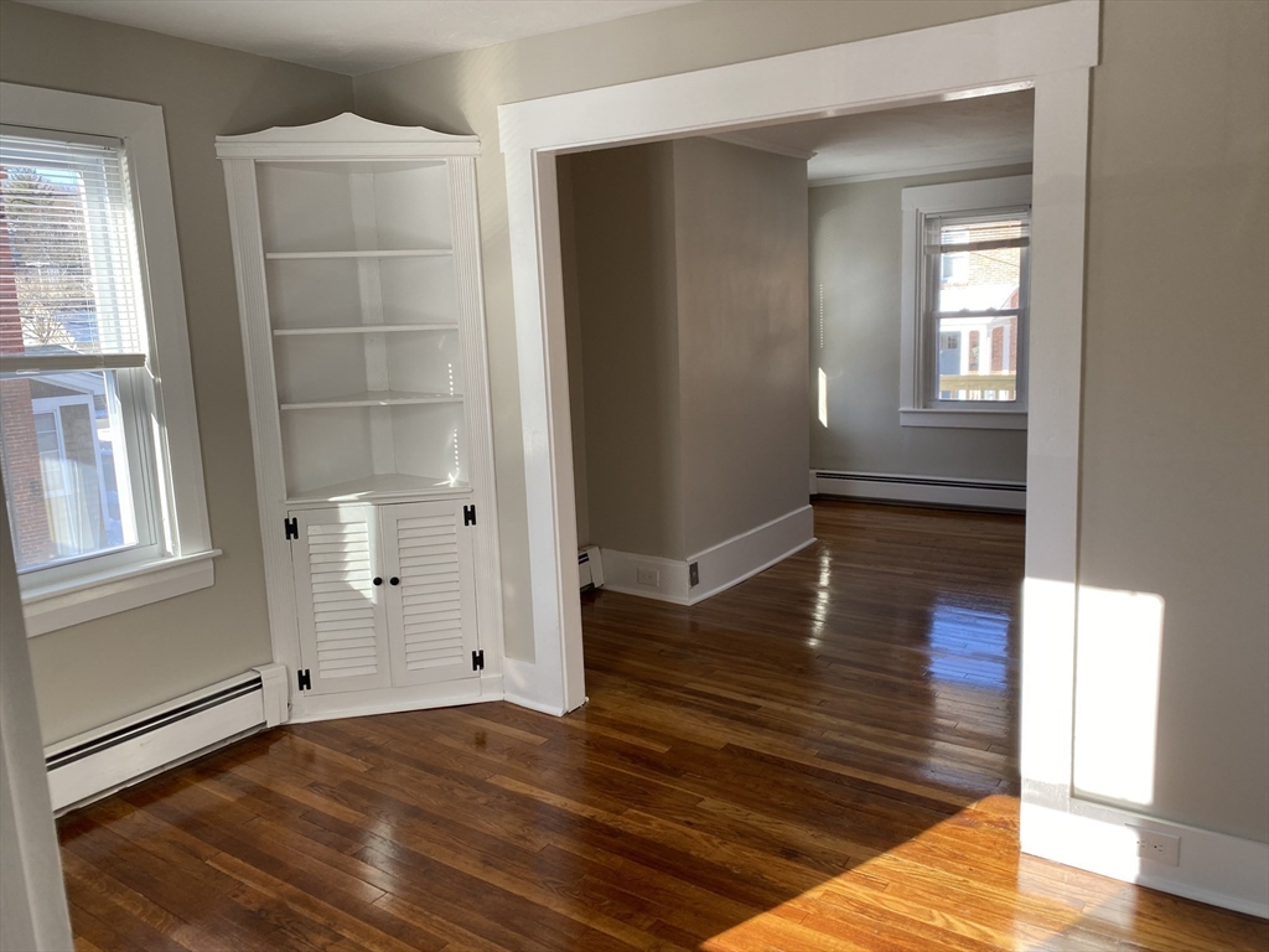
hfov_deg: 67.3
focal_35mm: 26
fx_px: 953
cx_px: 634
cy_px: 476
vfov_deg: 53.1
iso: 32
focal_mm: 4.25
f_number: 1.8
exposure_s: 1/133
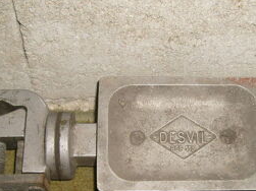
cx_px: 143
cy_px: 133
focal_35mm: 67
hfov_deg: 29.0
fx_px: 495
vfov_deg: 21.8
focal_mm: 5.8
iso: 100
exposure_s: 1/45
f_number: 2.8
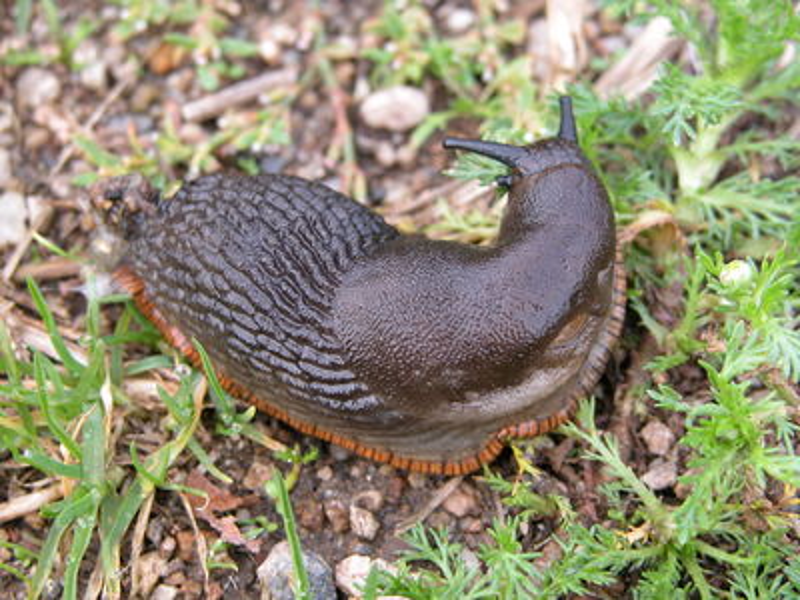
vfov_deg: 13.8
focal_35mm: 107
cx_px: 400
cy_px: 300
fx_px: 2473
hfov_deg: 18.4
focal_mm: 27.3
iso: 100
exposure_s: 1/89.4
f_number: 3.7
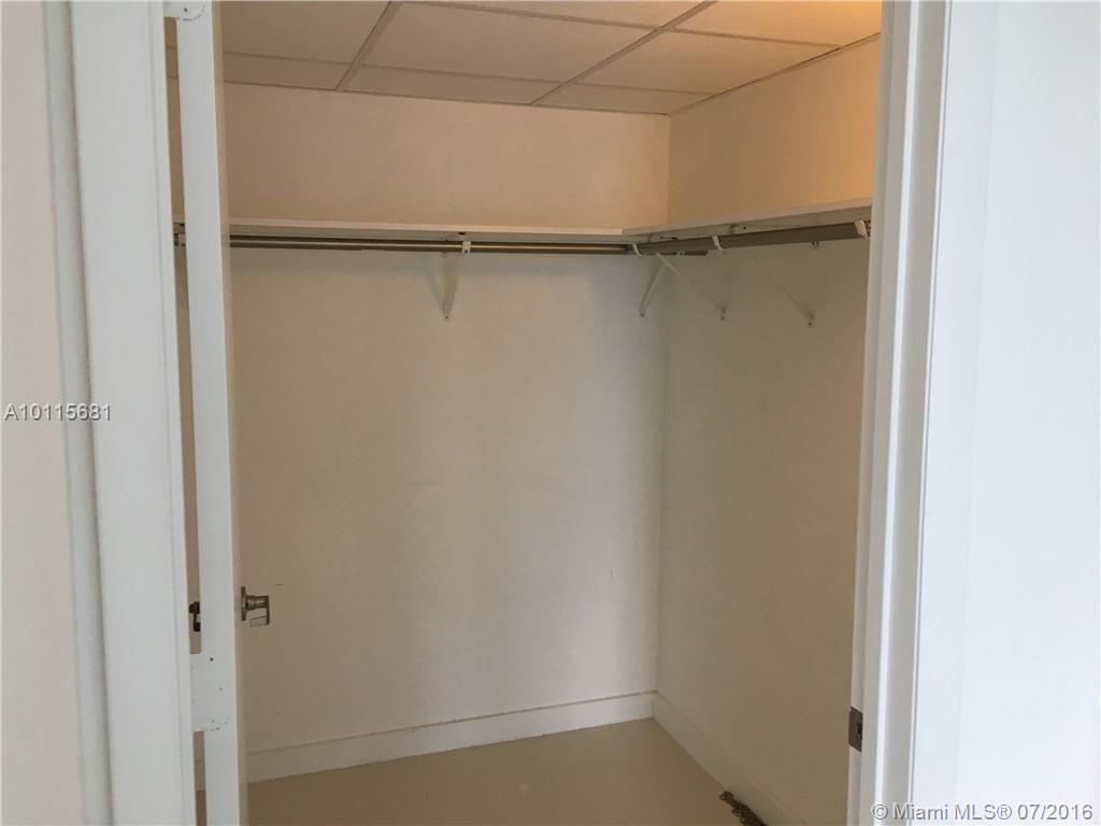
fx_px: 922
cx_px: 550
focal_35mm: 29
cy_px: 413
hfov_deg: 61.7
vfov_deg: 48.2
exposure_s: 1/30
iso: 32
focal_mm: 4.15
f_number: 2.2
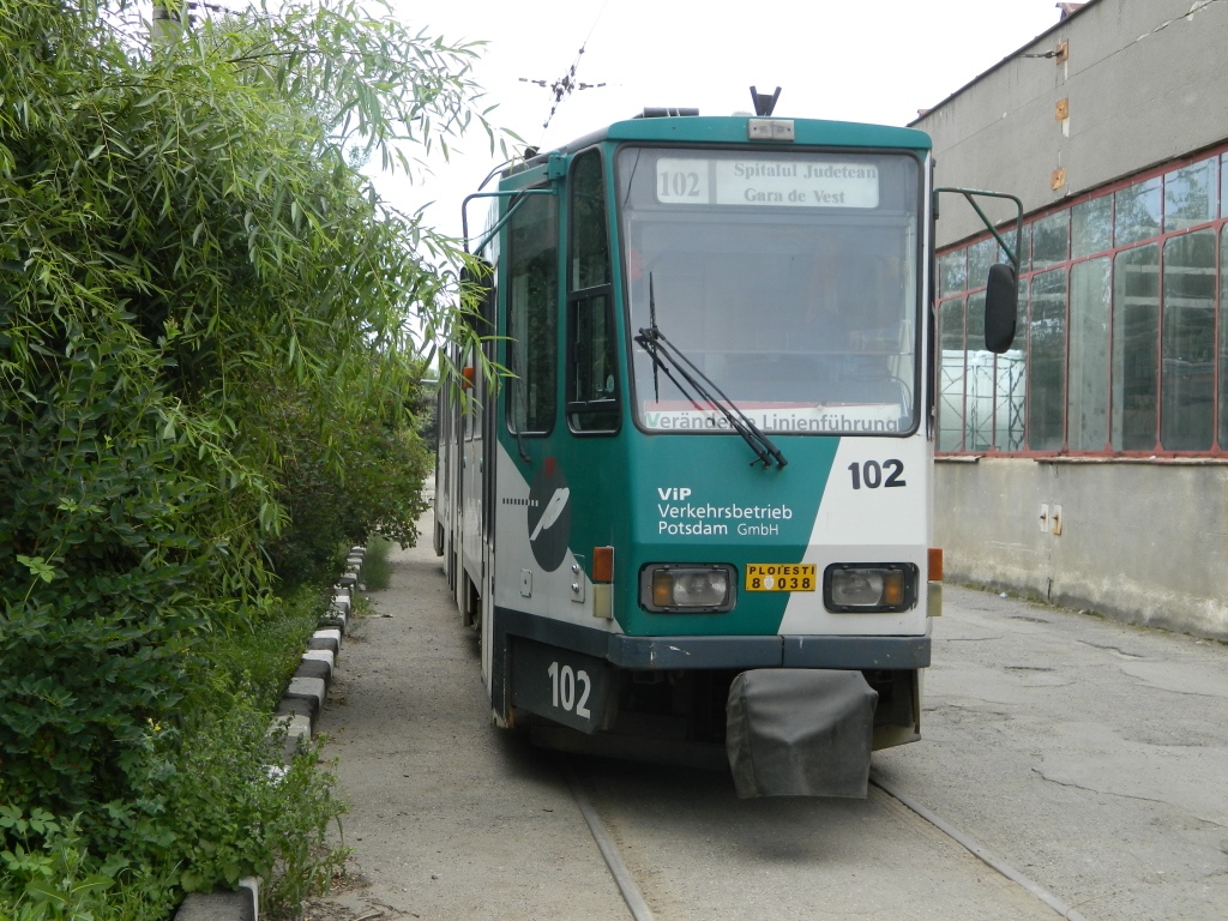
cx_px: 614
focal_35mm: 47
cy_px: 460
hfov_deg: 40.4
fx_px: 1667
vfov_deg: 30.9
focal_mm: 8.4
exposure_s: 1/125
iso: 80
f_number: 3.6
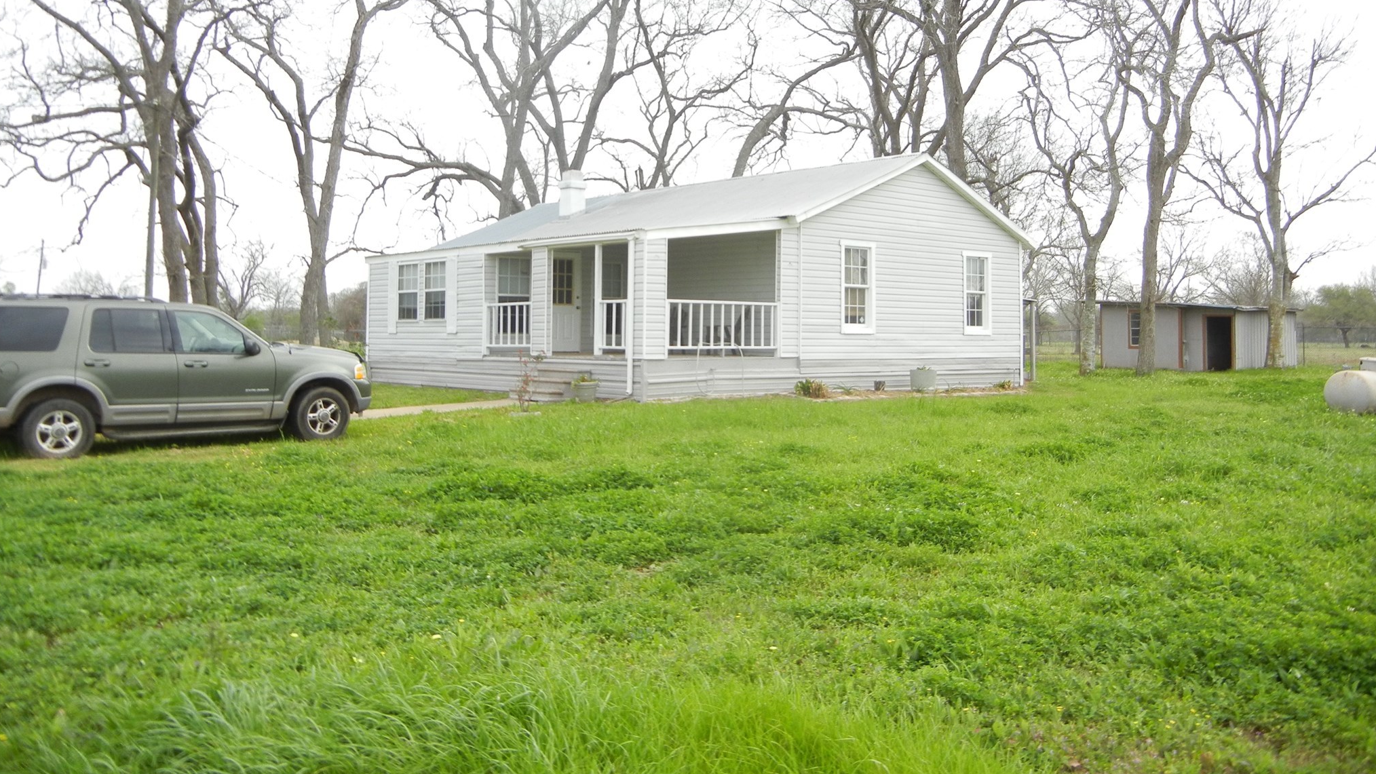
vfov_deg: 35.4
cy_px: 279
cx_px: 685
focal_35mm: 33
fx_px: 1204
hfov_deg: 59.5
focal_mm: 5.4
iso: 160
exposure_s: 1/252
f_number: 3.5
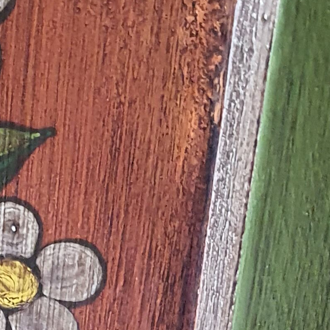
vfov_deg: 14.2
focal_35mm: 116
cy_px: 465
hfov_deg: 14.4
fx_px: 1251
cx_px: -95
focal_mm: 4.32
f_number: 1.7
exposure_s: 1/50
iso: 640
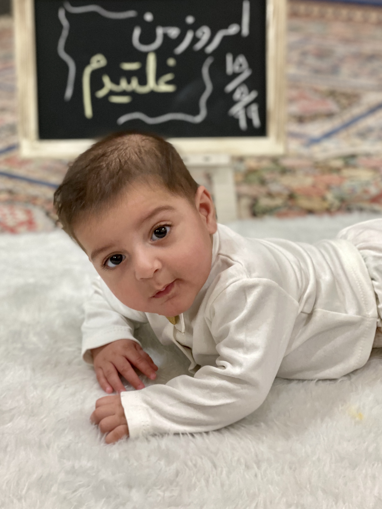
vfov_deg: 30.2
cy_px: 218
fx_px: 942
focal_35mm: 64
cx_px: 172
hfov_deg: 22.9
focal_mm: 6
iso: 200
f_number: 2
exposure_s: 1/33
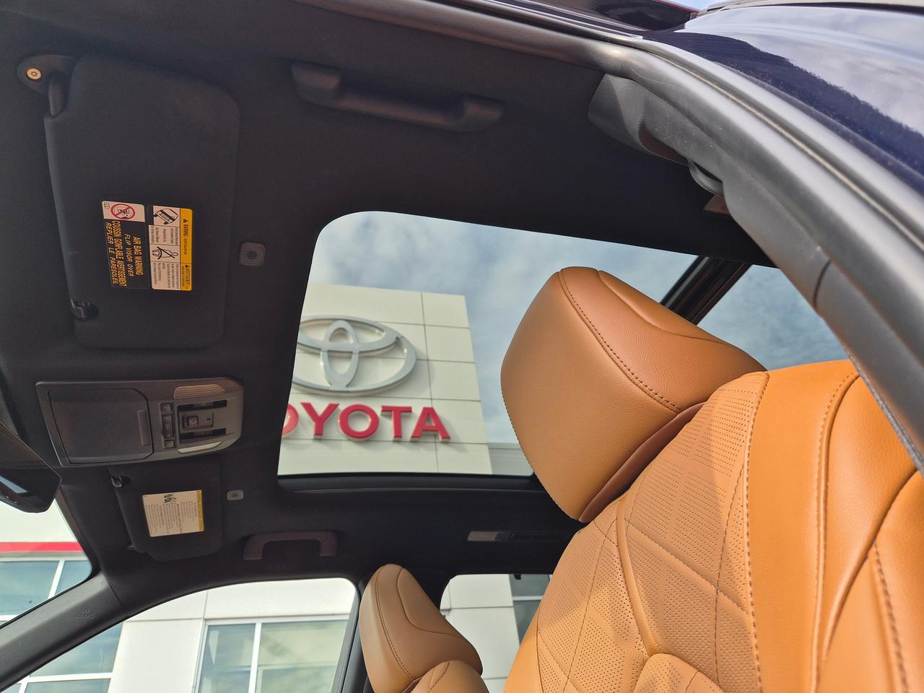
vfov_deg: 58.9
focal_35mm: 23
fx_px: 614
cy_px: 346
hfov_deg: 73.9
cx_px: 462
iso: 80
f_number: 1.8
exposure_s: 1/1276
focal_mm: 5.4
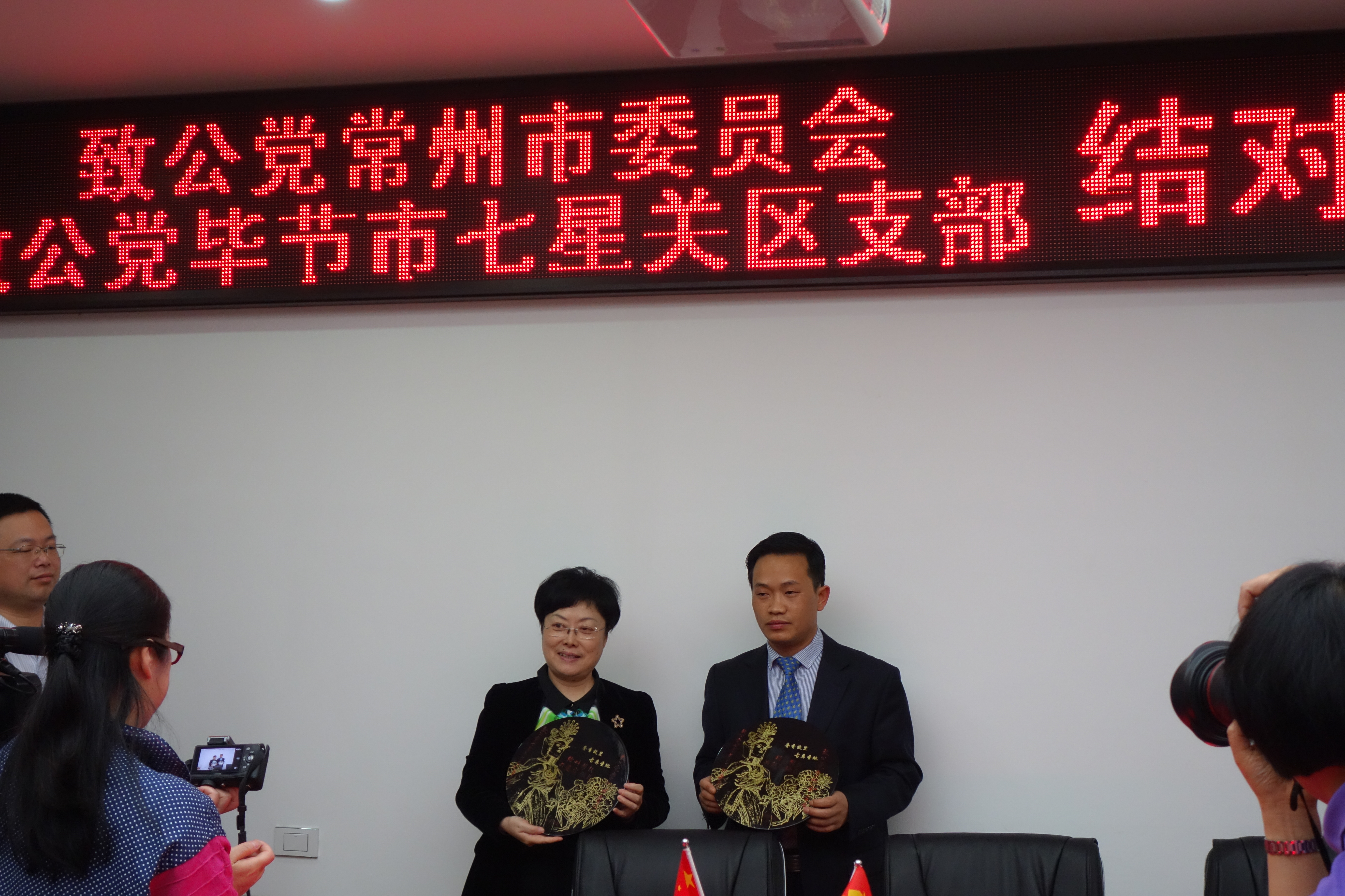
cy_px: 448
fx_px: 2129
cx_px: 672
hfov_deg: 35.1
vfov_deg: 23.8
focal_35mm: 57
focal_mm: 21.29
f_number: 3.5
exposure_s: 1/60
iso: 800
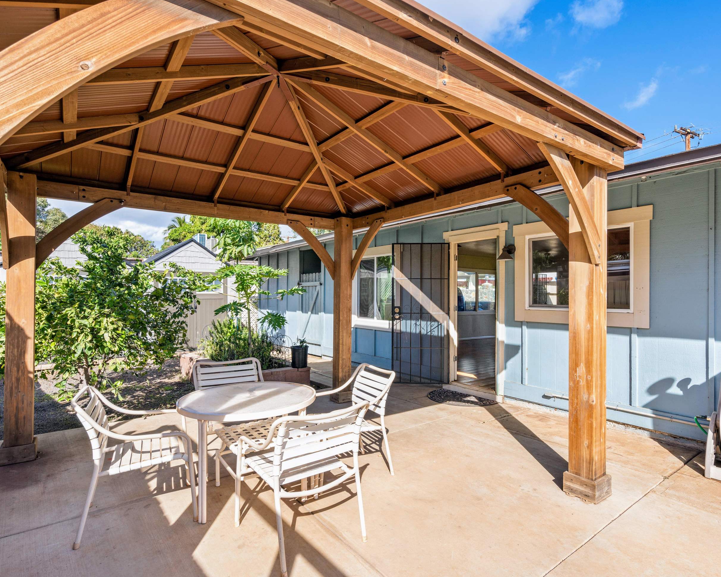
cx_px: 380
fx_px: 405
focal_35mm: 19
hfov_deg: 83.2
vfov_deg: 70.8
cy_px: 301
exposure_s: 1/60
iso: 160
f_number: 9
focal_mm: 16
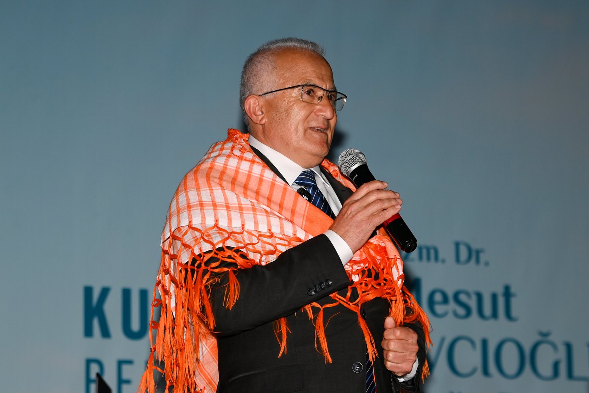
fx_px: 1996
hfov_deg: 16.8
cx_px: 294
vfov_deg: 11.2
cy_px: 196
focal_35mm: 122
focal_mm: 122
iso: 1000
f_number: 5
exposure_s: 1/320
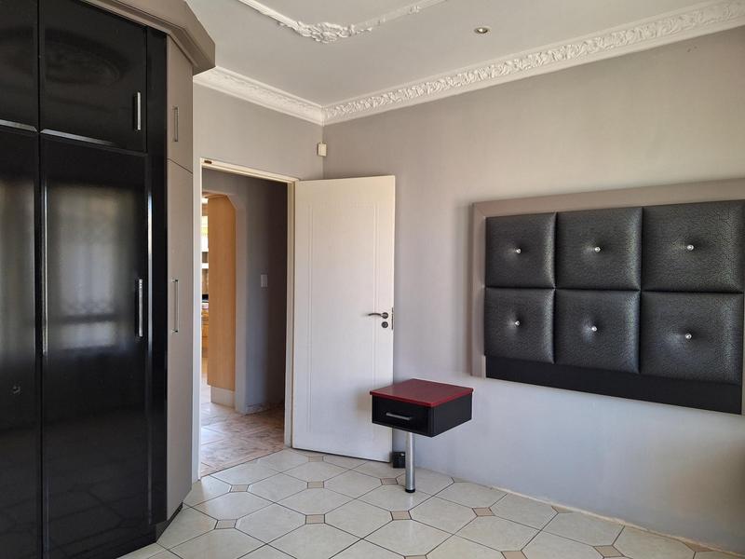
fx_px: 495
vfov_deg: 58.9
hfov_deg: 73.9
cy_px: 280
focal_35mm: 23
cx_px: 372
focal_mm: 5.54
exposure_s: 1/50
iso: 200
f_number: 1.8
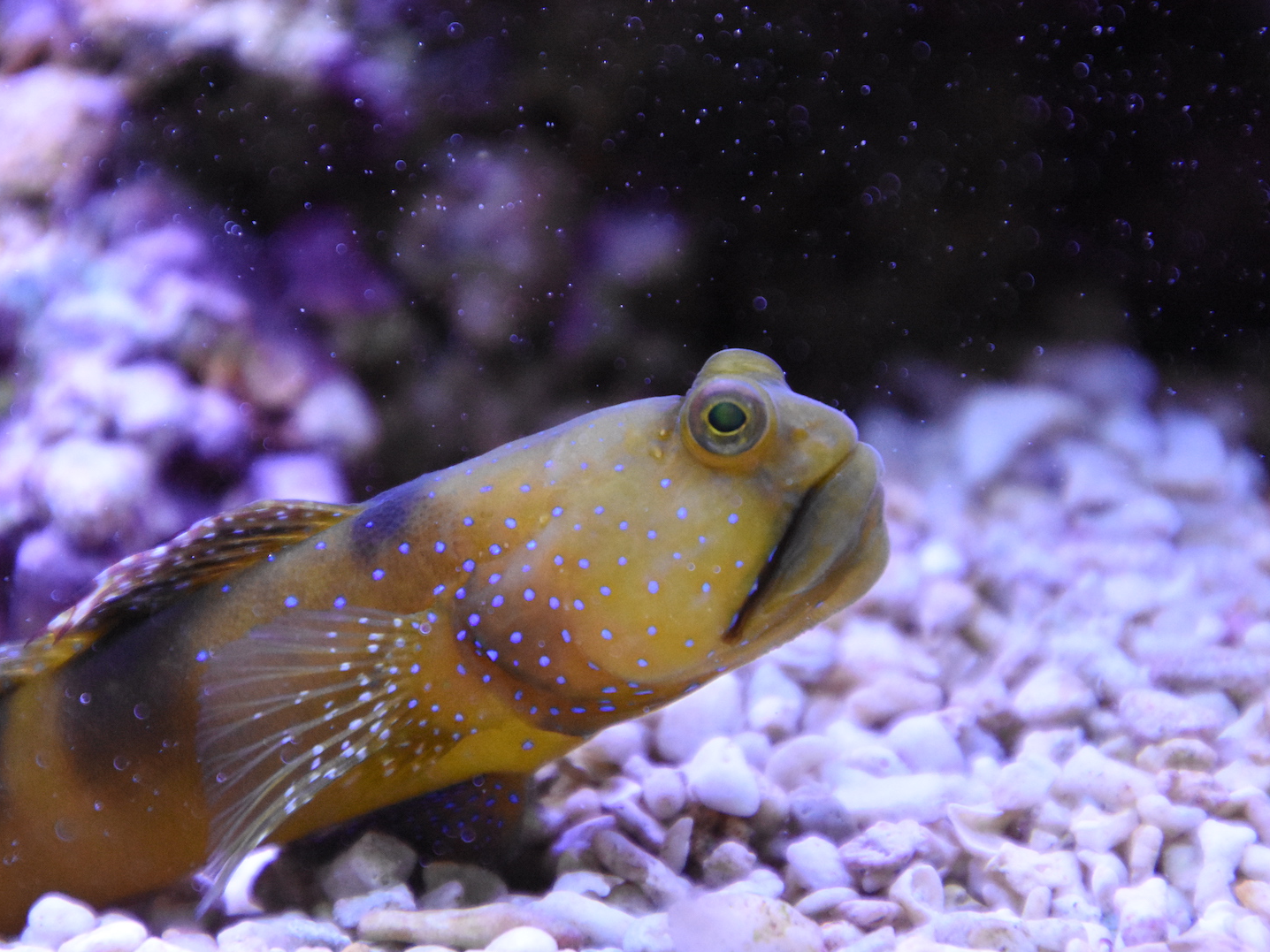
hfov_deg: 4.1
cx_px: 643
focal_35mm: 488
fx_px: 17904
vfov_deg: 3.0
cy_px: 476
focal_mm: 300
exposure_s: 1/500
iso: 8000
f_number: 6.3
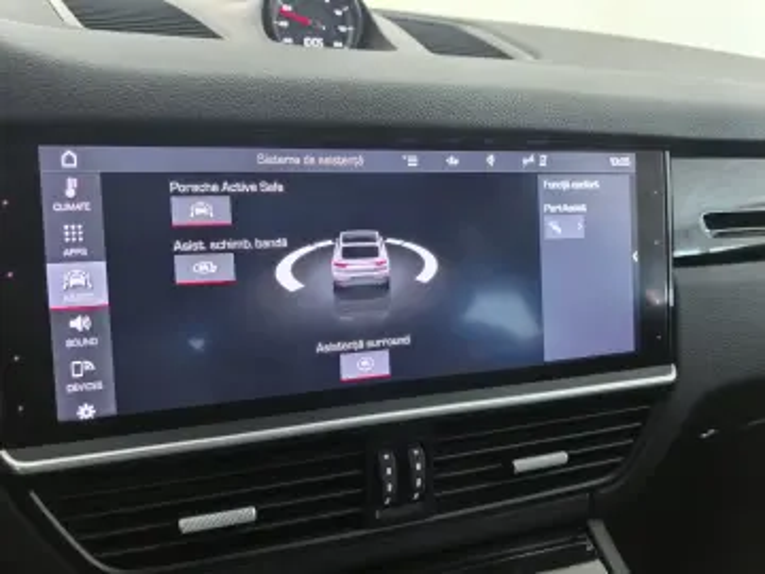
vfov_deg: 51.4
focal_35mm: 27
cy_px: 287
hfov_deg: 65.3
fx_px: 597
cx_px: 382
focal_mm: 6.98
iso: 500
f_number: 2
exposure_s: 1/100
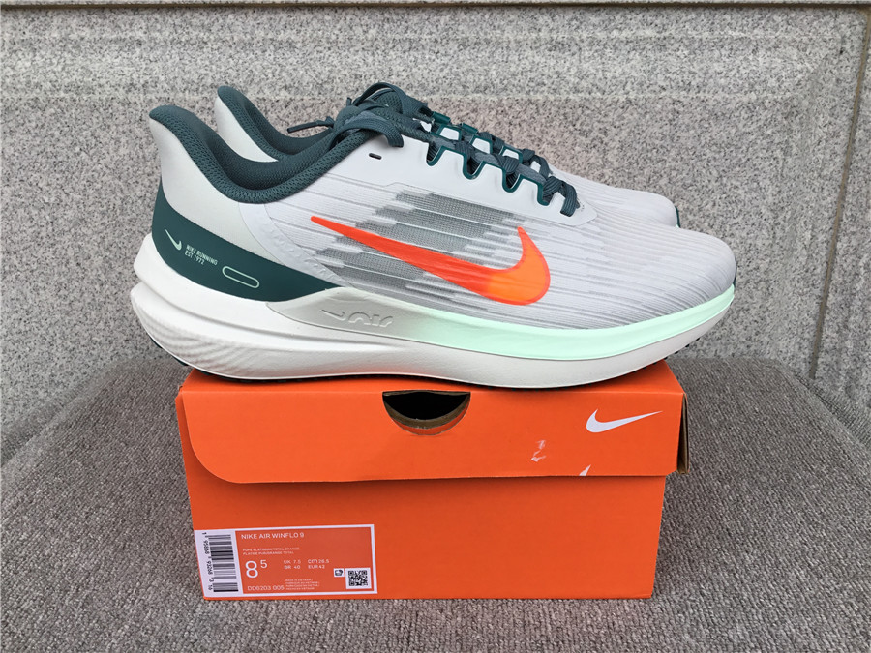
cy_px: 326
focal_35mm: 31
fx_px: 780
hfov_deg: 58.4
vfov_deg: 45.4
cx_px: 436
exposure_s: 1/134
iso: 25
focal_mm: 3.3
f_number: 2.4
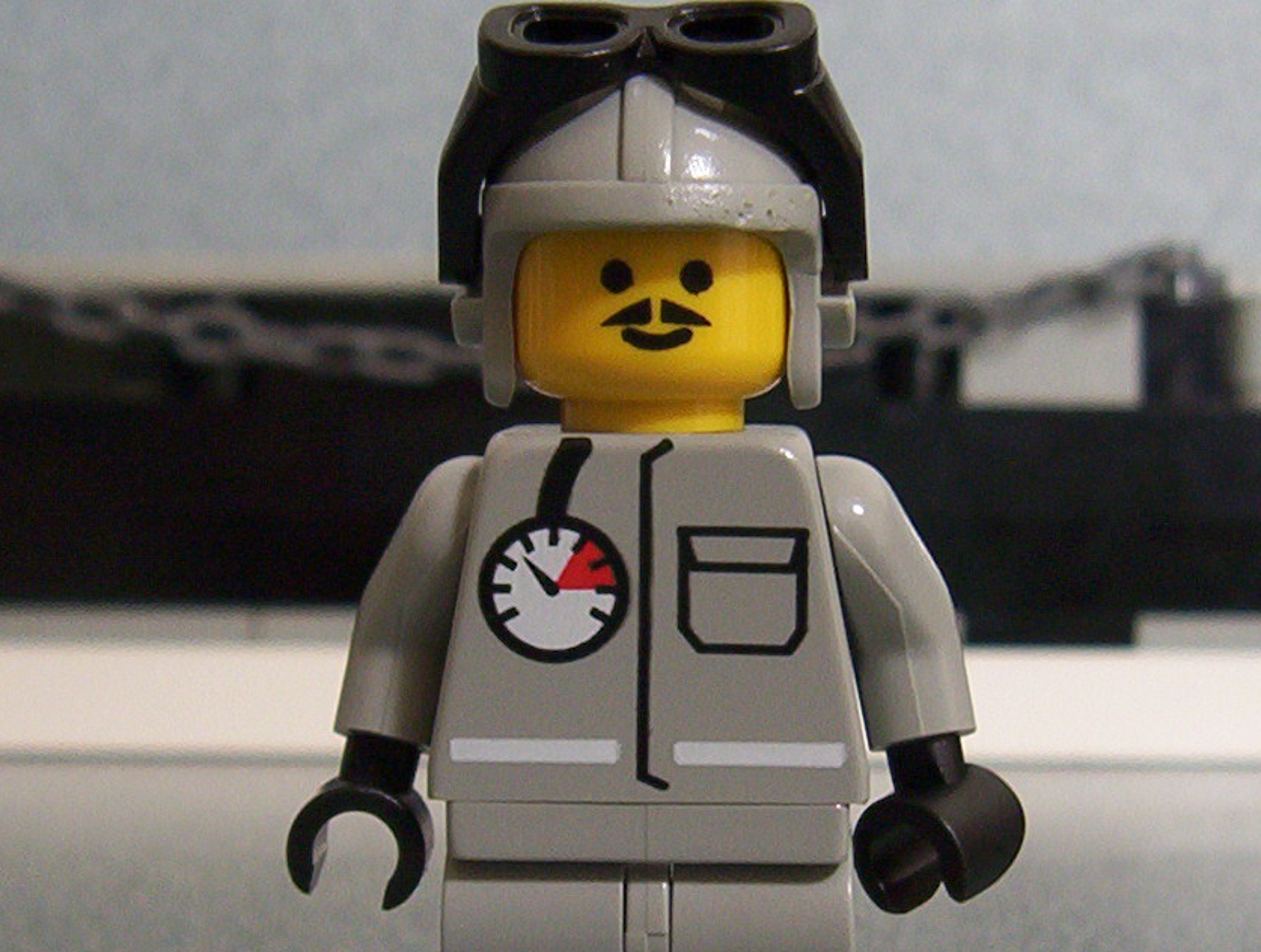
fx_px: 2775
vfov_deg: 19.4
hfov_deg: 25.6
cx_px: 616
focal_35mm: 76
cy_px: 636
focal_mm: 5.26
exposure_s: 1/8.56
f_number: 3.84
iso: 100
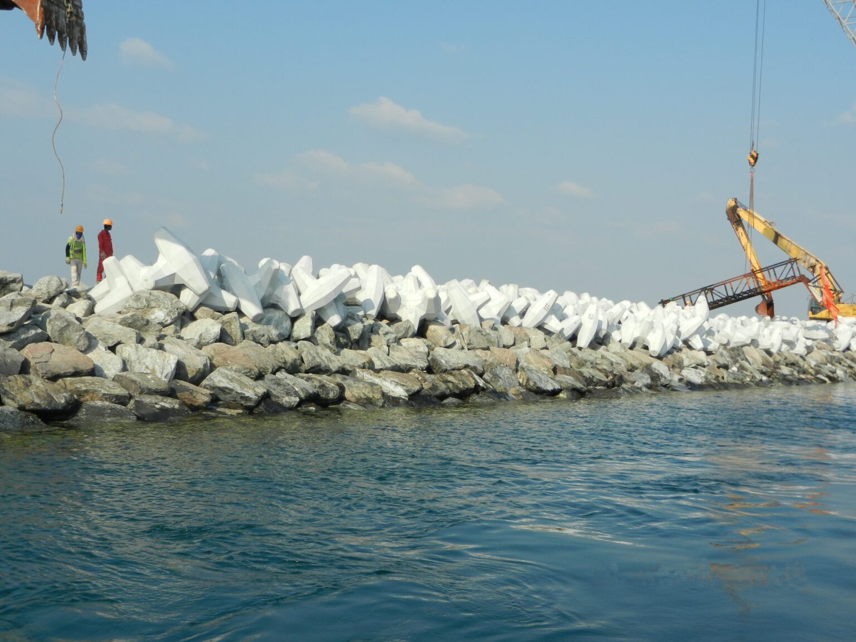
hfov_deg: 42.1
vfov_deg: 32.2
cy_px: 321
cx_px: 428
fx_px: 1113
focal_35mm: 45
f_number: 4.2
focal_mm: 8.2
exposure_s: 1/1600
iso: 160
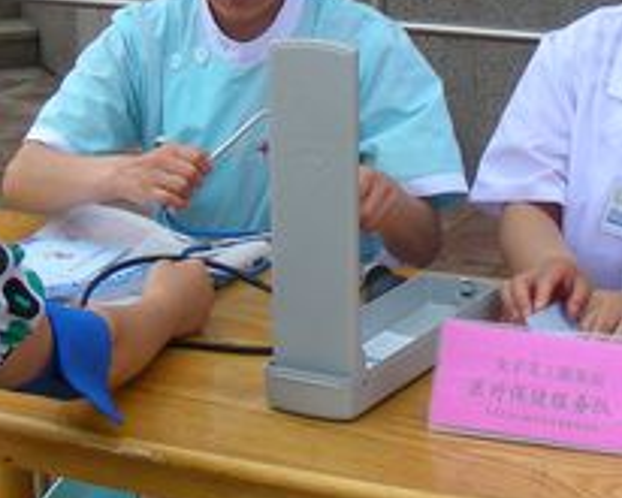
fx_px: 1823
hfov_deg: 19.3
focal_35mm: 99
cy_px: 69
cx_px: 393
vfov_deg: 15.4
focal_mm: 6.3
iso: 50
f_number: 4
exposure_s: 1/340
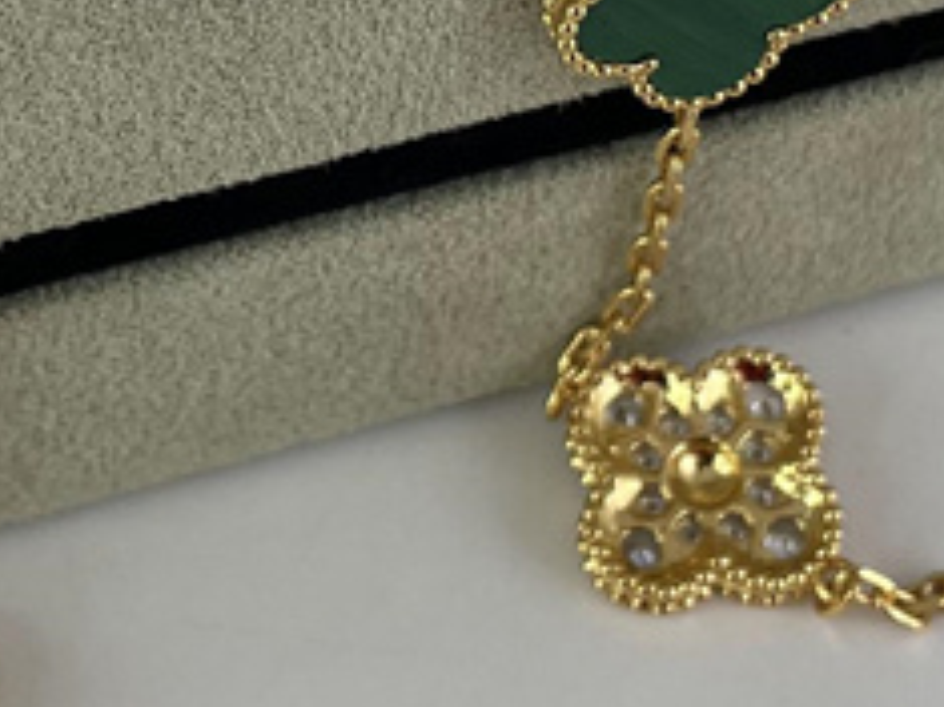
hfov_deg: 14.8
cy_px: -153
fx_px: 3625
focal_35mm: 133
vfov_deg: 10.9
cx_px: 386
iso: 32
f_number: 1.6
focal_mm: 4.2
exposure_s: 1/234
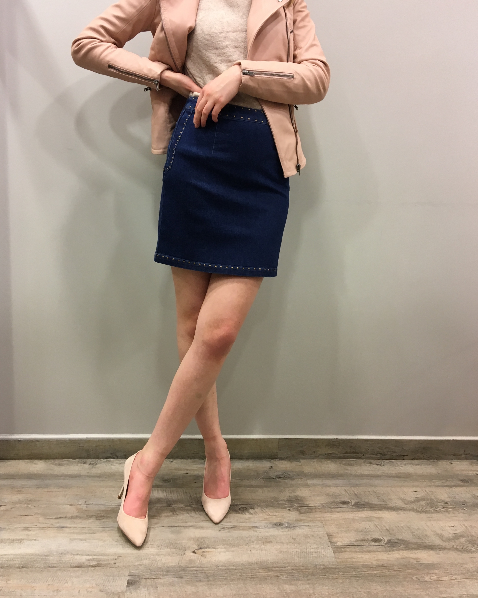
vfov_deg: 57.1
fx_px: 548
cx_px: 235
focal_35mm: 31
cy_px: 276
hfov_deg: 47.1
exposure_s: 1/33
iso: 80
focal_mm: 4.15
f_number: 2.2
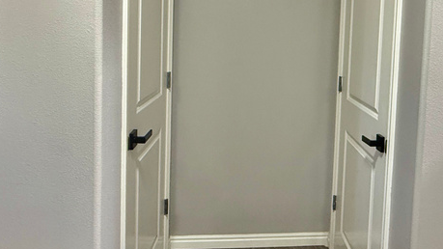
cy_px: 62
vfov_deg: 33.9
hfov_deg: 56.7
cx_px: 296
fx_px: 399
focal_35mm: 34
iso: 320
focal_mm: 2.22
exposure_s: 1/96
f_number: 2.2
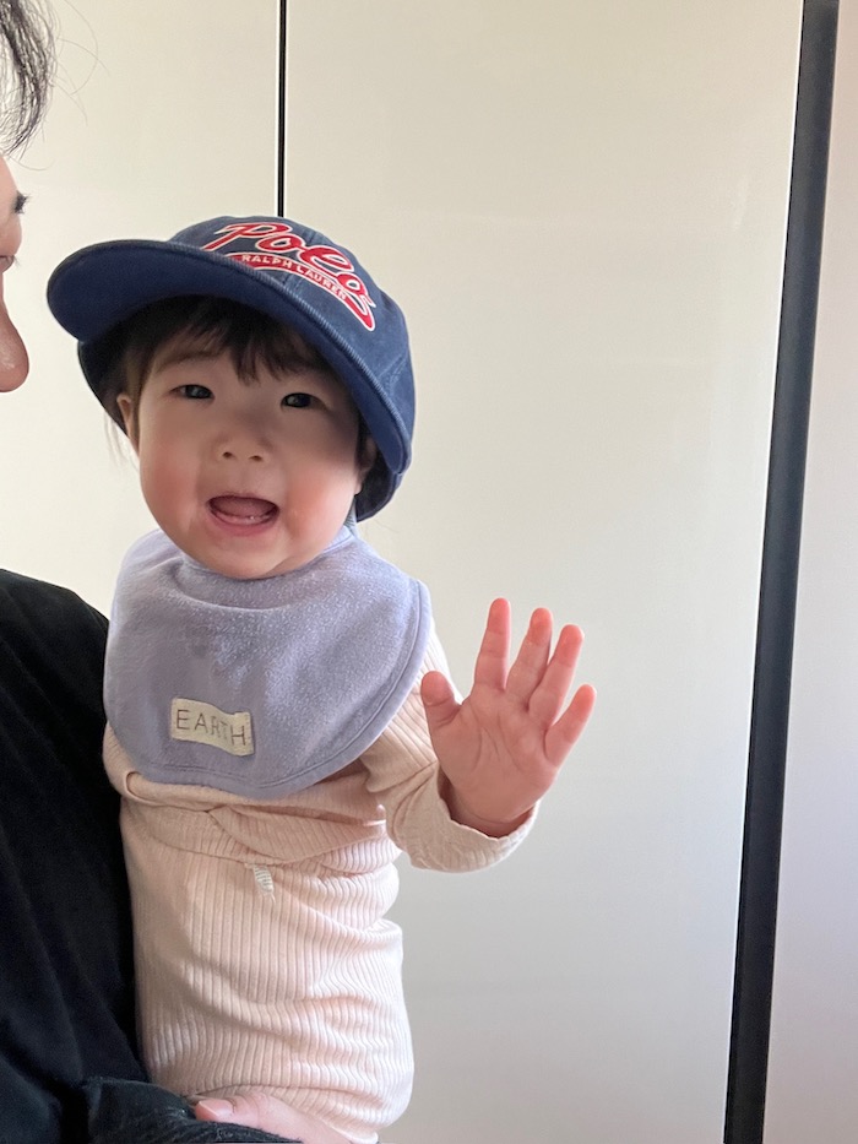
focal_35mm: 30
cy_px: 572
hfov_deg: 46.8
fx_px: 991
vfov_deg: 60.0
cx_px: 429
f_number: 2.2
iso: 320
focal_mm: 2.71
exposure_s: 1/40
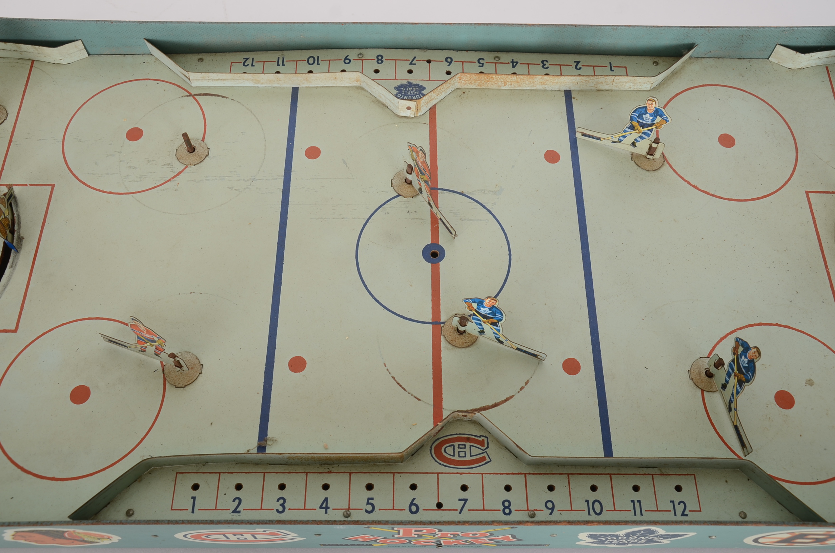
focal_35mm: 36
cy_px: 276
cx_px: 418
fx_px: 833
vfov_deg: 36.7
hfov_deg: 53.2
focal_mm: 24
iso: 125
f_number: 7.1
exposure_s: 1/160
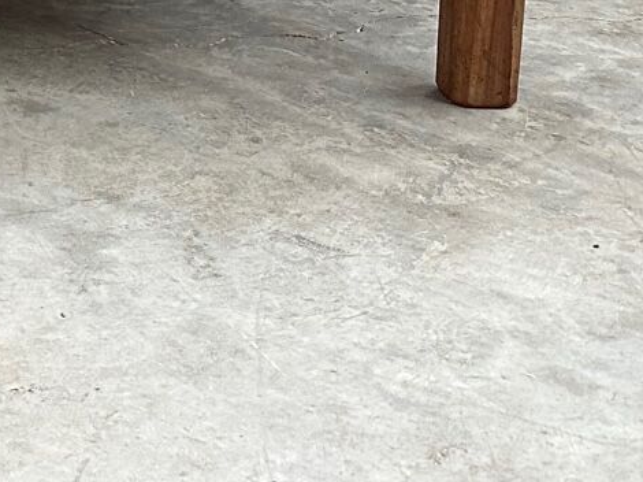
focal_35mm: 103
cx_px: -386
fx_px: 1912
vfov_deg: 12.6
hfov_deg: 16.9
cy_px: -487
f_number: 1.78
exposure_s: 1/60
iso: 320
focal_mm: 6.86
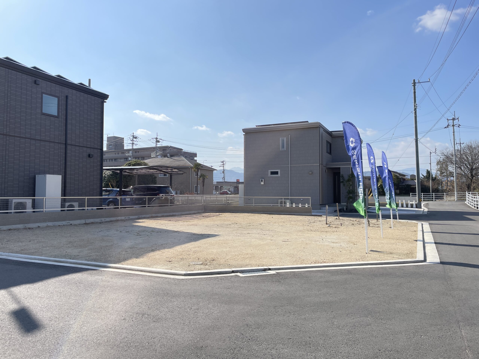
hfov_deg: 67.3
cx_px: 240
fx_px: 360
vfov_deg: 53.1
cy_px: 180
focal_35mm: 26
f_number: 1.6
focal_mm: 4.2
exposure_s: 1/3300
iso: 32
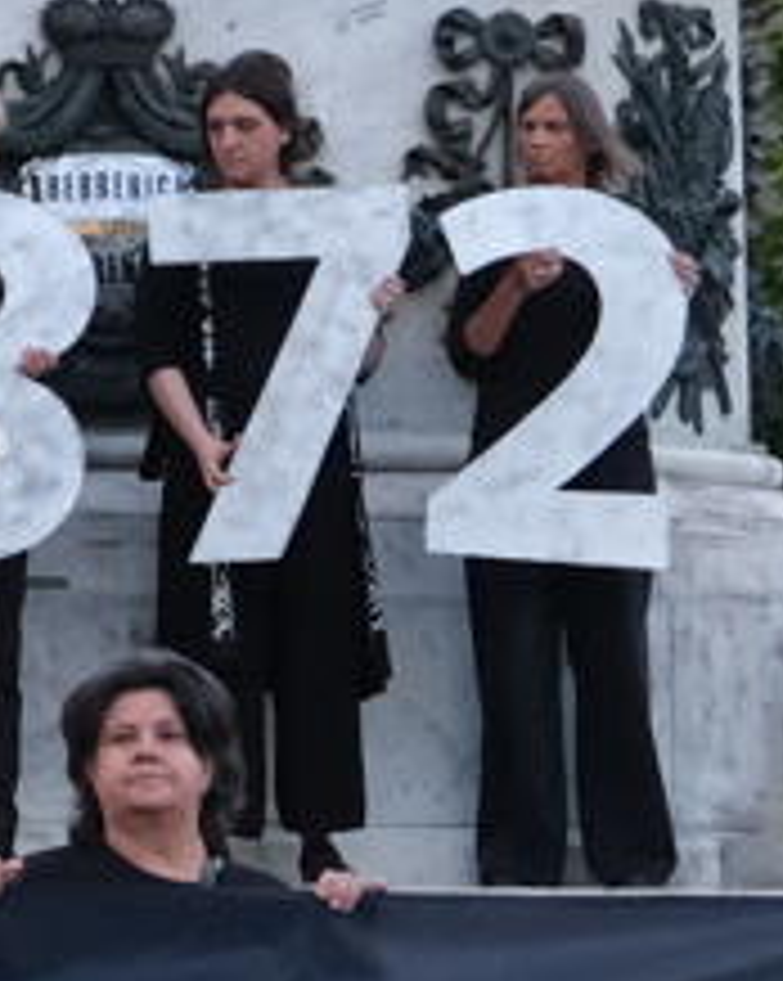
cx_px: -765
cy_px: -378
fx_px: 7919
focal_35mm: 273
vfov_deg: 7.0
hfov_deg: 5.5
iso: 1600
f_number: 4
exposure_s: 1/500
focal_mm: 22.3
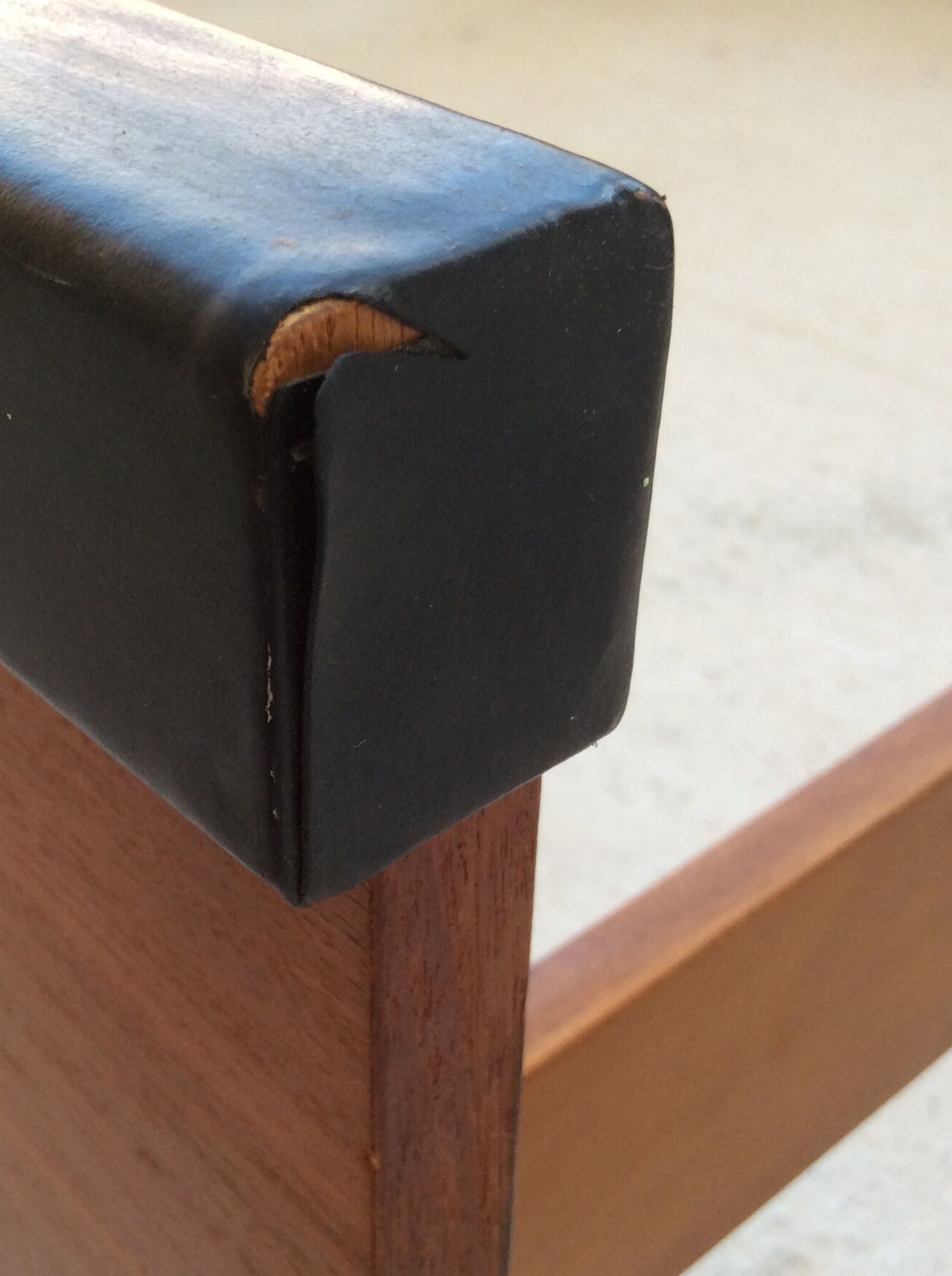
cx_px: 286
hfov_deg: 30.5
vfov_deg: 40.5
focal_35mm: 47
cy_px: 698
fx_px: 1728
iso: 64
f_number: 2.4
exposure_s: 1/100
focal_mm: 3.3
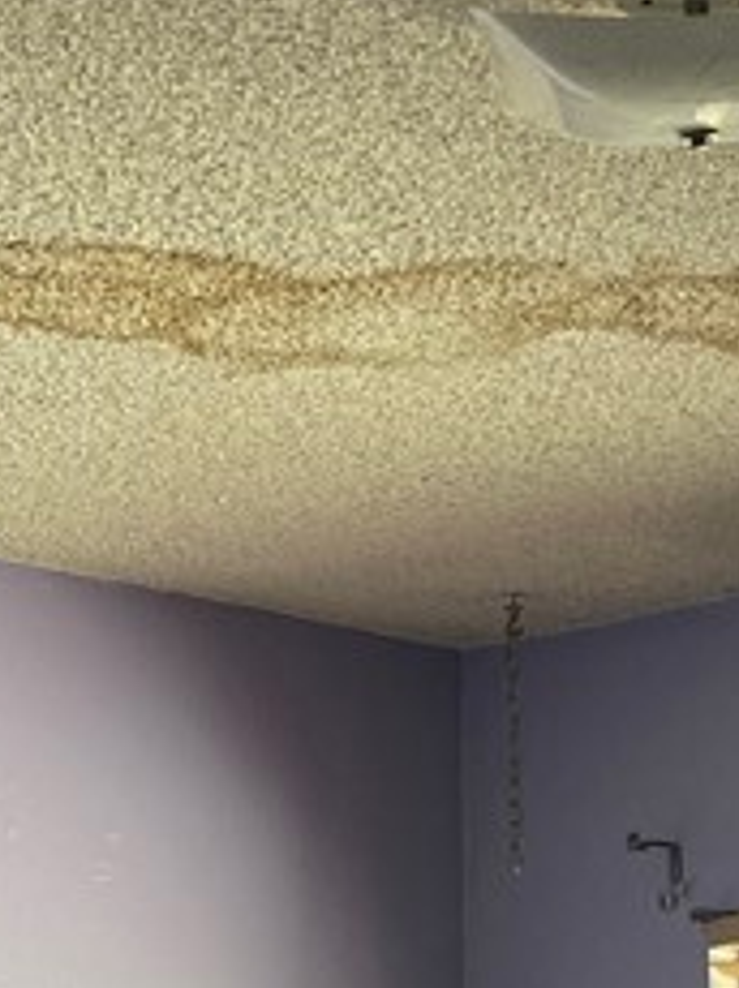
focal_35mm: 116
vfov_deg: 16.7
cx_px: 627
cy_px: 902
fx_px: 3308
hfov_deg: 12.7
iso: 125
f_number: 1.6
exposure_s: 1/121
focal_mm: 5.1
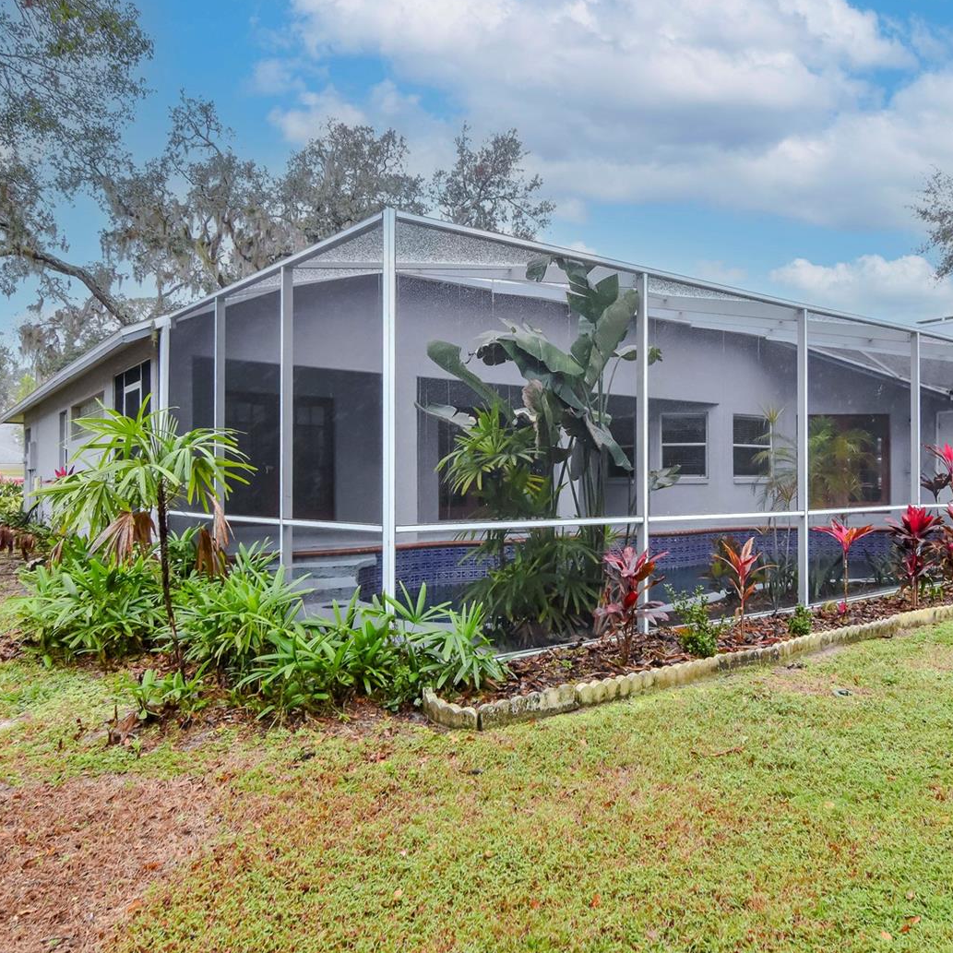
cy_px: 471
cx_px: 571
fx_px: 799
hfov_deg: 61.1
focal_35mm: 26
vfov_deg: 61.6
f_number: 8
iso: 1250
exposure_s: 1/250
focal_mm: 13
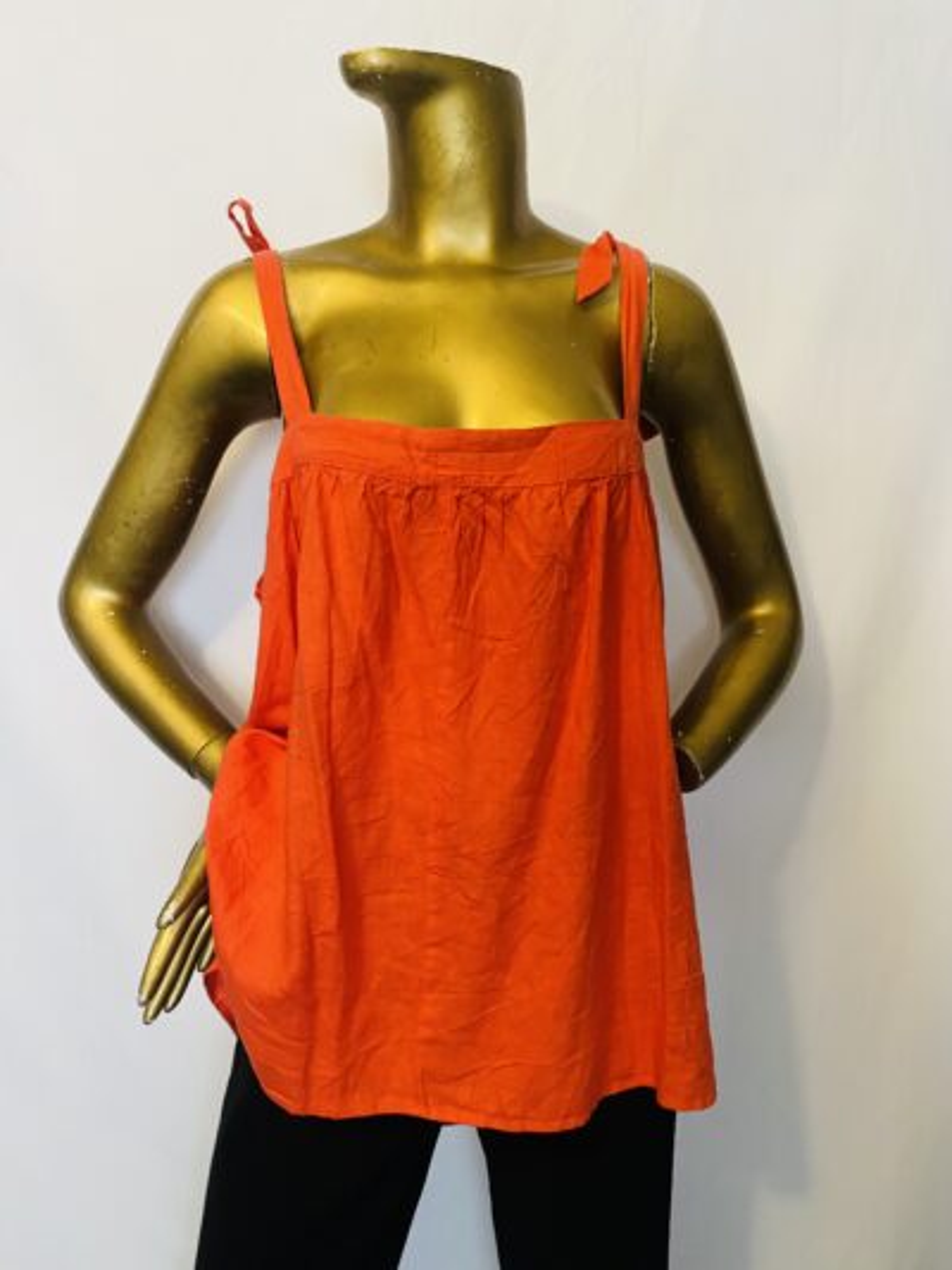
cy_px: 635
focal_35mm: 26
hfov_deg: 53.1
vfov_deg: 67.3
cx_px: 476
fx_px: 953
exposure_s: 1/50
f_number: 1.8
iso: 320
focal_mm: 4.25
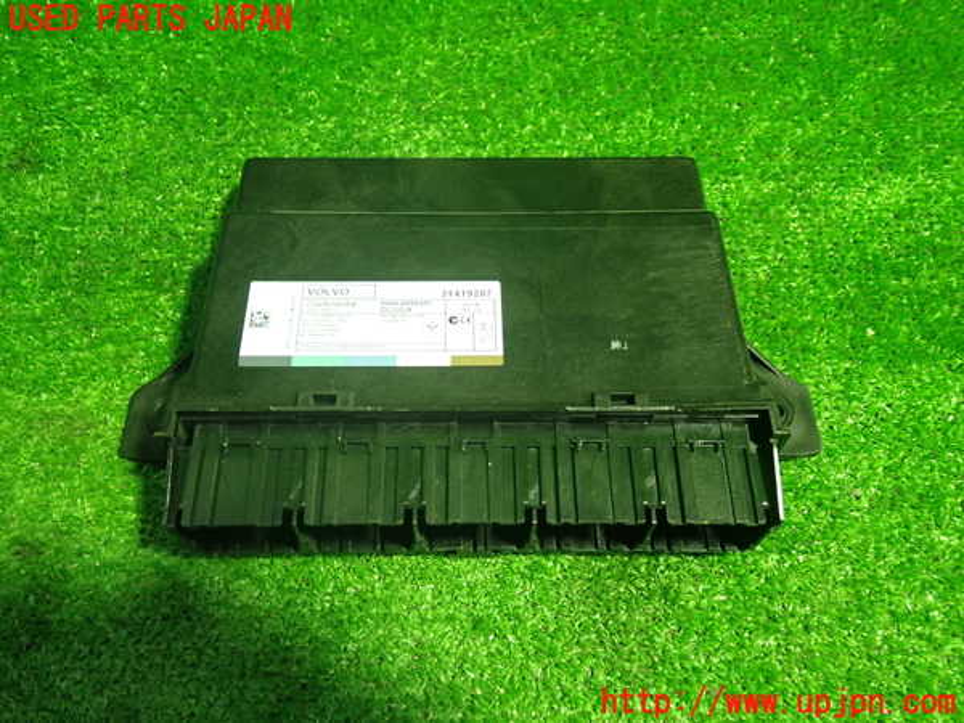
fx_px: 835
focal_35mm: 30
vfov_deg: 46.8
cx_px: 482
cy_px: 362
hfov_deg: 60.0
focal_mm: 5.4
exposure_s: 1/30
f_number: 2.3
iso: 400
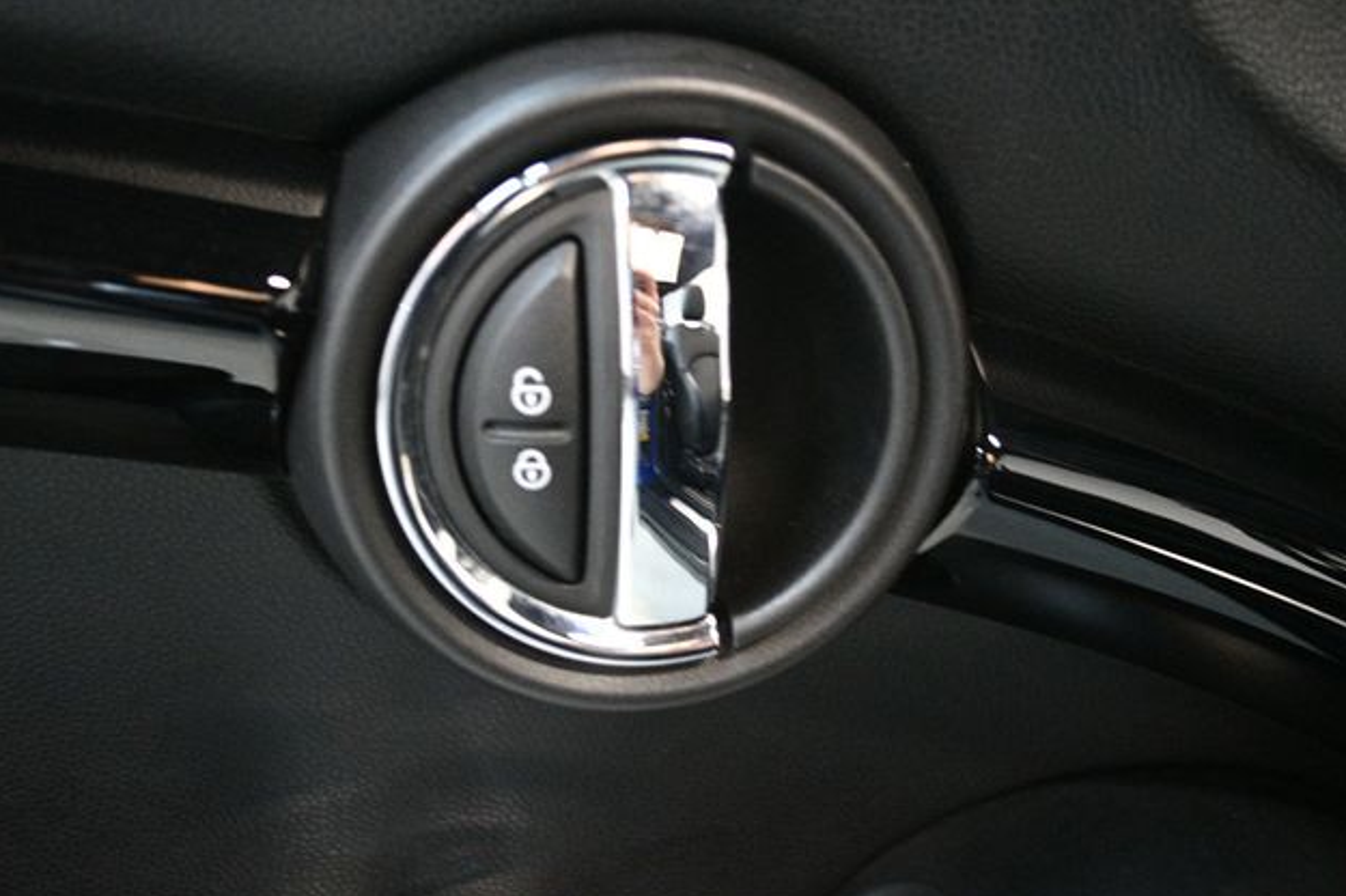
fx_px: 1607
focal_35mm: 43
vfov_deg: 31.2
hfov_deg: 45.5
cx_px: 668
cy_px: 452
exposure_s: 1/60
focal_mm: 28
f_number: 4.5
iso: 5600
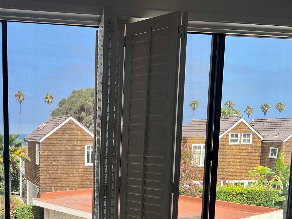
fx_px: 405
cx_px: 46
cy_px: 193
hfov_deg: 37.8
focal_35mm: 48
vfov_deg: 29.2
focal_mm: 5.7
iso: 50
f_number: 1.5
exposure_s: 1/2513
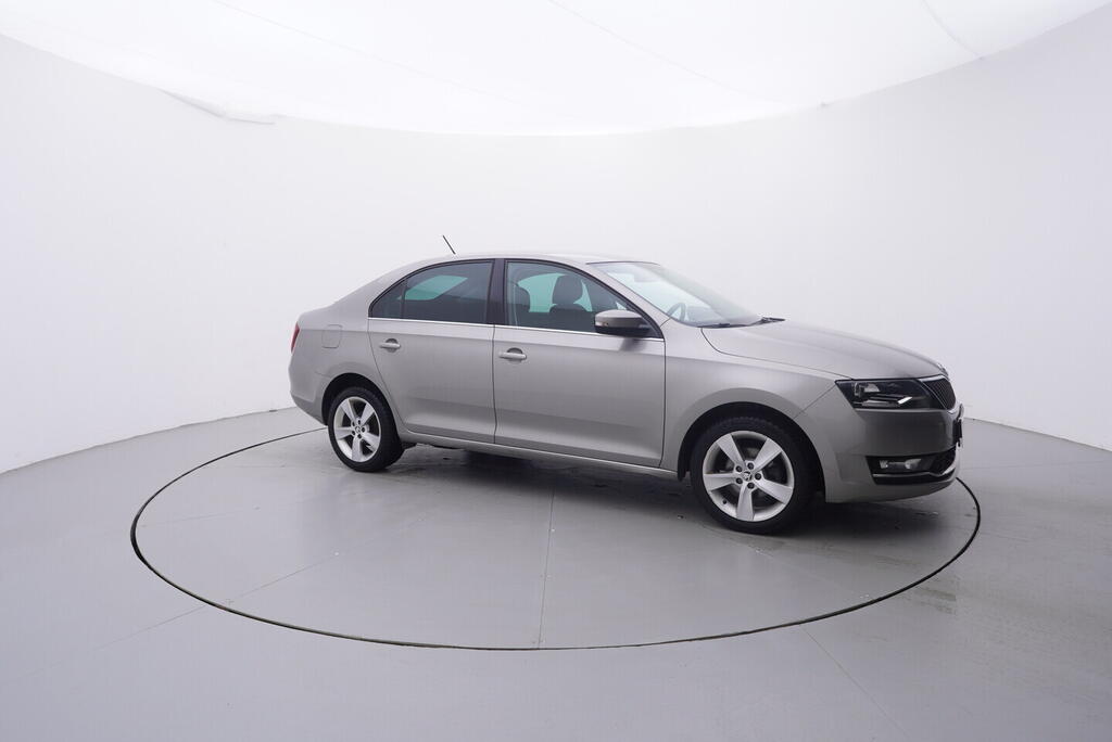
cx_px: 556
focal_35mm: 22
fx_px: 695
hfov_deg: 77.3
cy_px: 371
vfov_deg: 56.2
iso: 200
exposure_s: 1/80
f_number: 5
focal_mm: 15
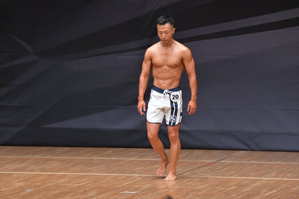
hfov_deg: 6.9
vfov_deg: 4.6
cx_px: 150
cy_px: 100
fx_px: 2490
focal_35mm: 300
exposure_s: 1/400
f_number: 5.6
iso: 6400
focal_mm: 200
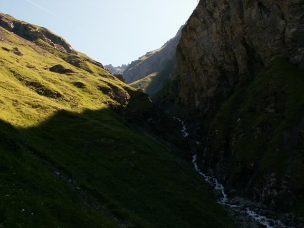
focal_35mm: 35
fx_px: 307
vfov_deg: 40.7
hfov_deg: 52.6
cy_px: 114
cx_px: 152
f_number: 5
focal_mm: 5.86
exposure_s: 1/125
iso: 50
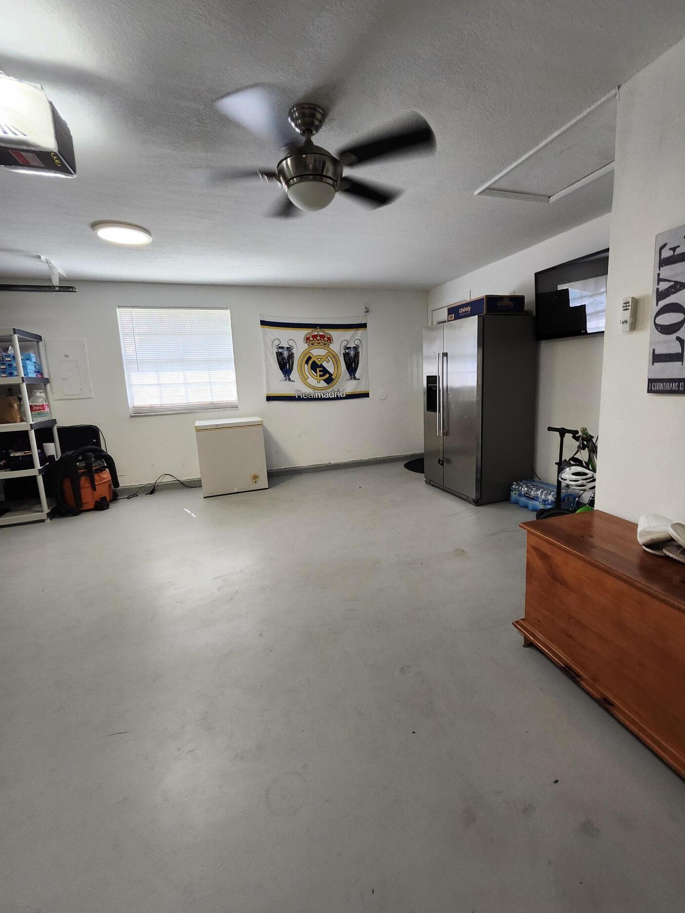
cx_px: 351
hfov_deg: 85.7
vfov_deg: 102.0
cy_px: 438
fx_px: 369
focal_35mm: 14
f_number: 2.2
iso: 125
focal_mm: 1.74
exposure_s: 1/60
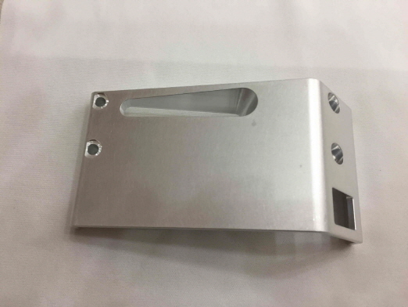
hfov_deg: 61.6
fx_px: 342
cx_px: 204
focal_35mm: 29
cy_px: 154
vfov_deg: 48.3
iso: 100
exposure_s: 1/30
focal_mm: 4.15
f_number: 2.2
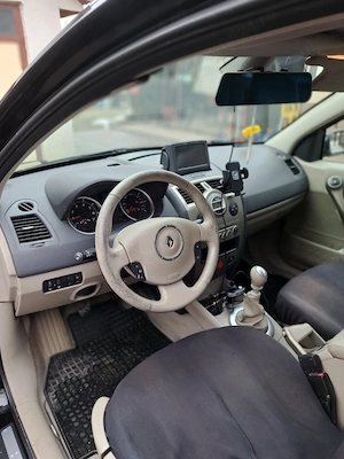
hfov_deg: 56.8
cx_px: 172
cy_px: 230
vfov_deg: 71.6
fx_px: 318
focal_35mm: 24
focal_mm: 5.23
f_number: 1.8
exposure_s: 1/50
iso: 50
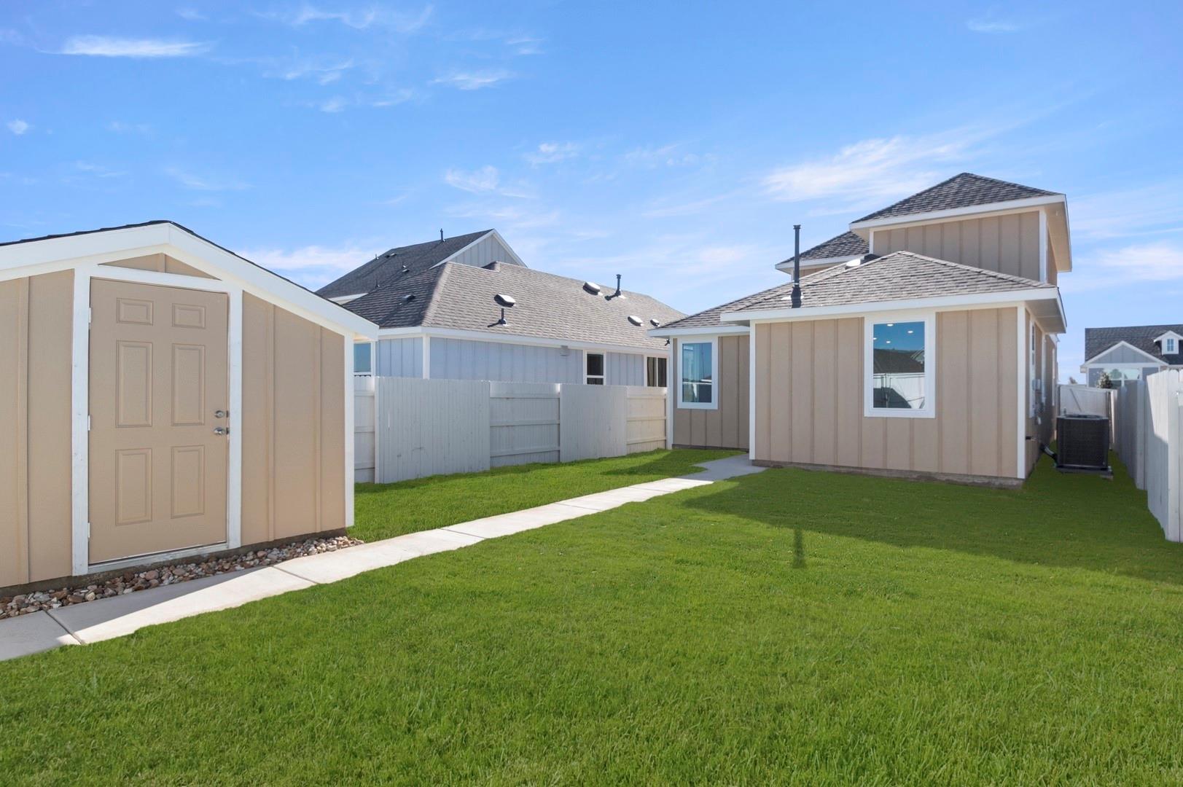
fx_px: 1182
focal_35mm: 36
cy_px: 394
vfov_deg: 36.8
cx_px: 592
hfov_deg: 53.2
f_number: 8
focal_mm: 24
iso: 400
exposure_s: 1/640
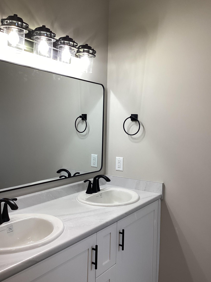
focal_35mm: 33
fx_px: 268
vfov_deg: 55.4
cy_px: 140
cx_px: 112
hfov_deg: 42.9
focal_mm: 3.3
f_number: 2.4
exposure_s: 1/120
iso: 80
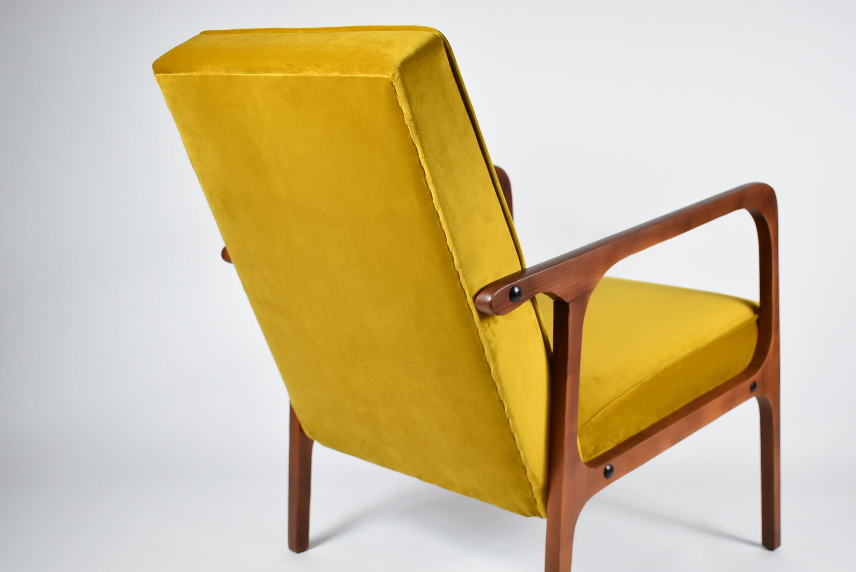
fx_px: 1071
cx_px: 496
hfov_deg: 43.4
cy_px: 347
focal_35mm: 45
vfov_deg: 29.8
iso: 800
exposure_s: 1/125
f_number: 4
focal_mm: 24
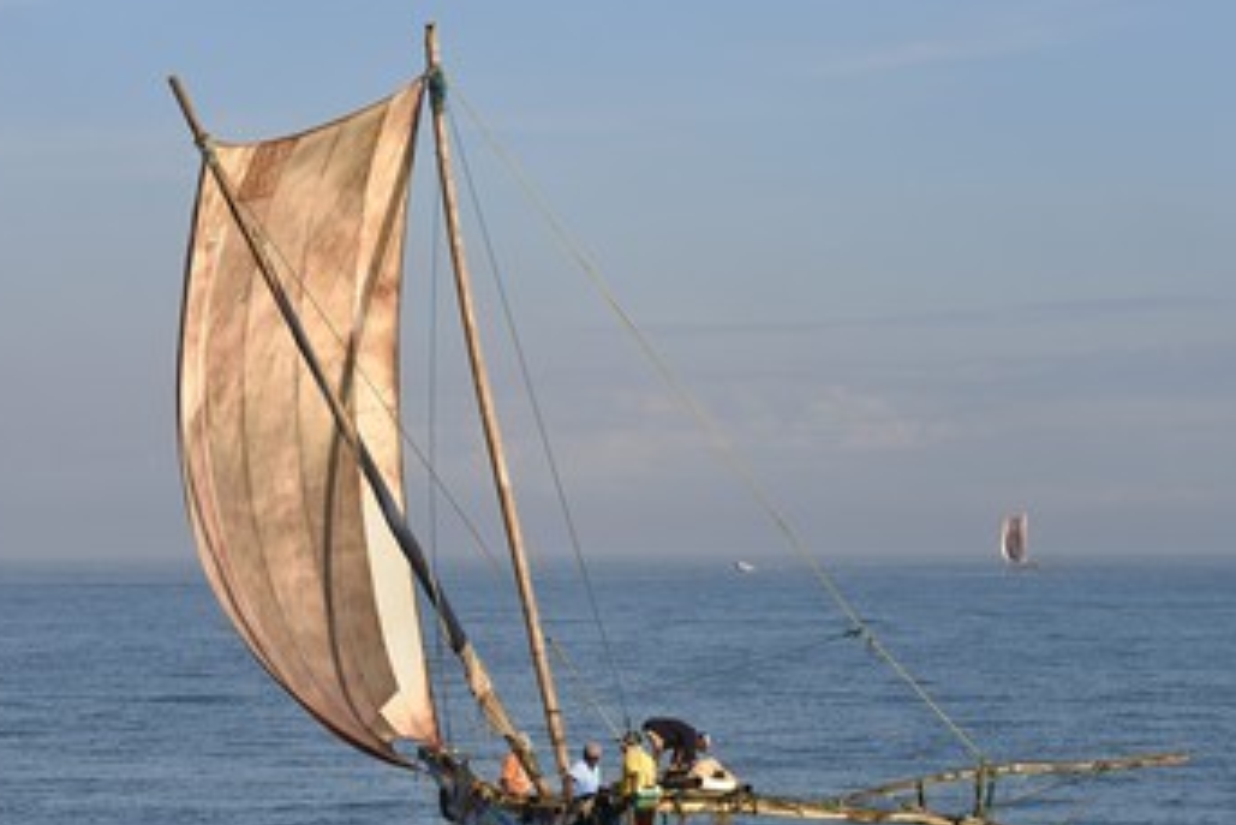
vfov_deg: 9.7
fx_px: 4877
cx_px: 645
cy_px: 486
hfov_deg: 14.4
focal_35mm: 142
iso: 200
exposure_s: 1/400
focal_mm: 116
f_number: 10
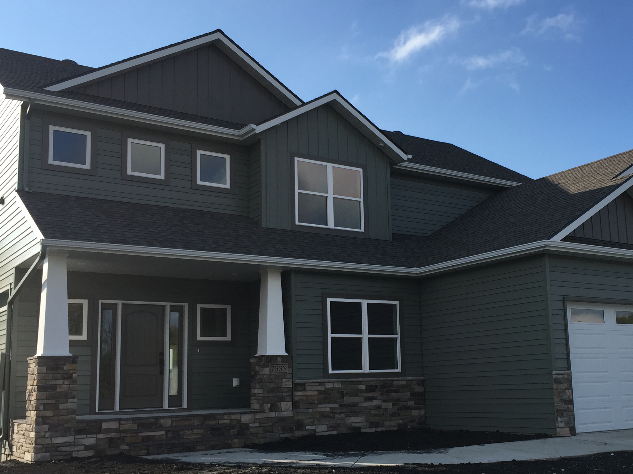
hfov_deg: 44.5
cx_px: 388
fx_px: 768
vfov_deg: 34.3
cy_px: 272
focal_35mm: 42
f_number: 2.2
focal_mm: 4.15
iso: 32
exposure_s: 1/1464
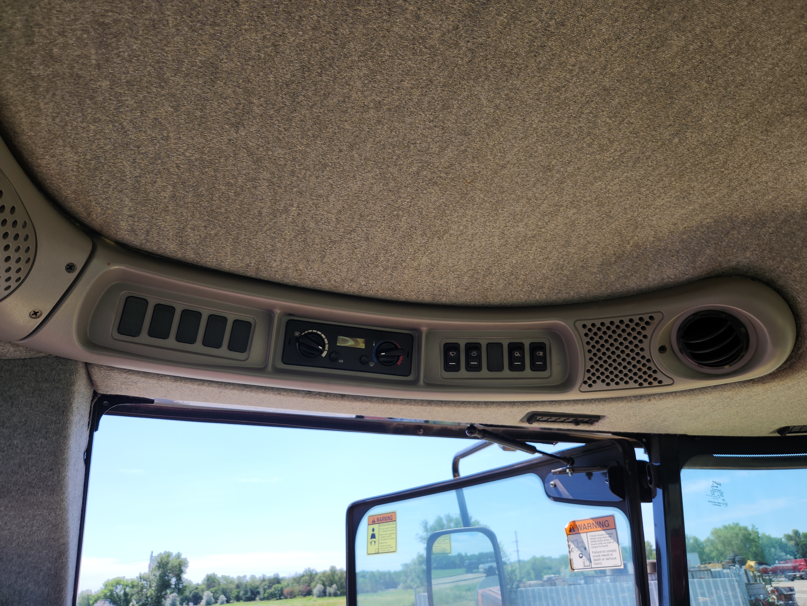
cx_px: 404
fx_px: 536
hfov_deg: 73.9
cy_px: 303
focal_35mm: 23
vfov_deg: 58.9
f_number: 1.8
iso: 20
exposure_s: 1/572
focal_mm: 5.4
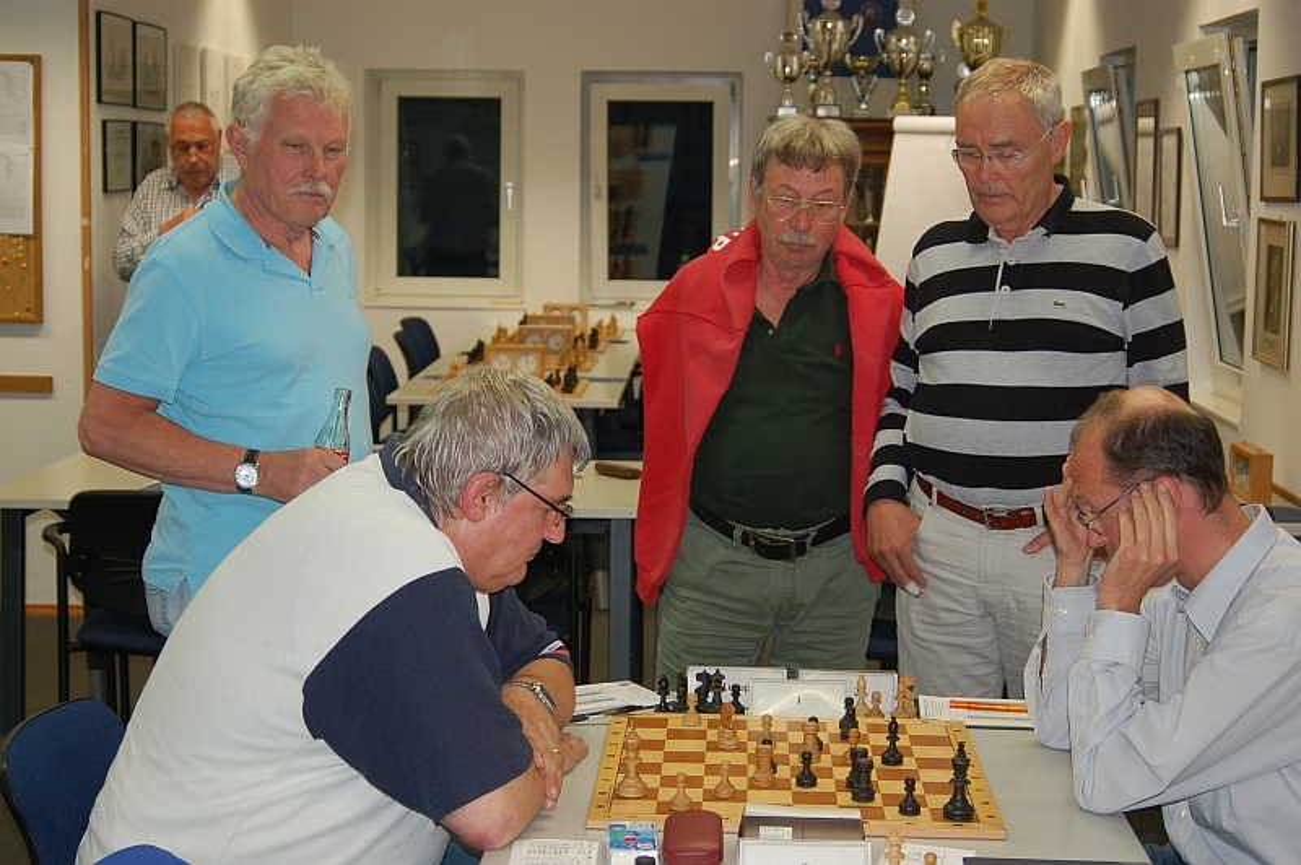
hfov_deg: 35.1
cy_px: 432
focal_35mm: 57
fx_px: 2058
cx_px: 650
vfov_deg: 23.7
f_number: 3.8
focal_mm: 38
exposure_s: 1/60
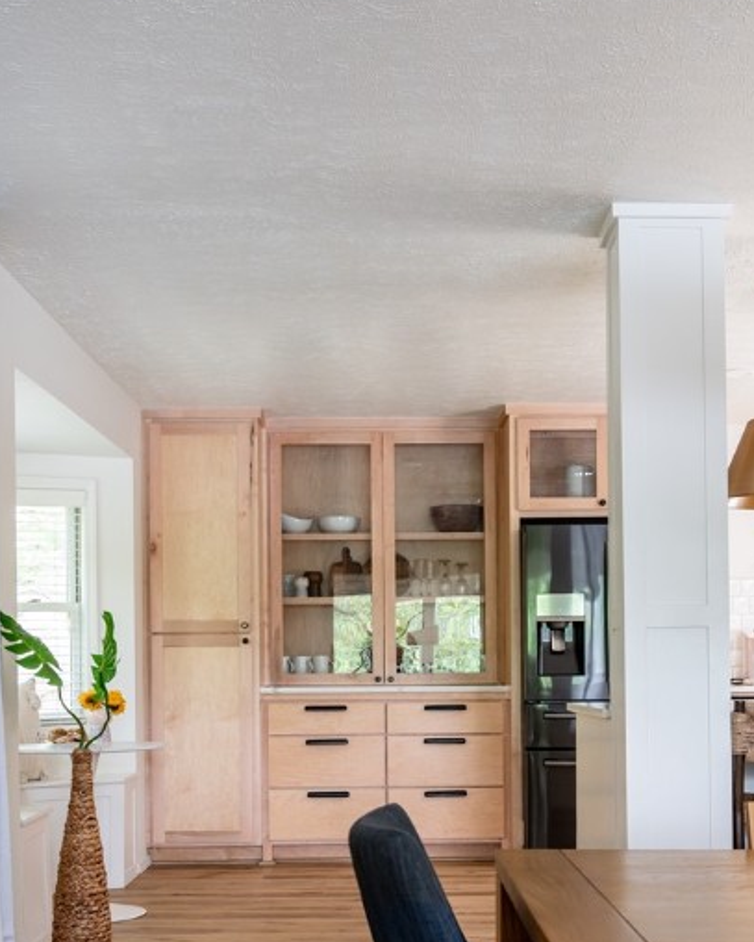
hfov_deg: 29.7
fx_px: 1421
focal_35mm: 51
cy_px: 684
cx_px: 408
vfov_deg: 36.0
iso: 800
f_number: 7.1
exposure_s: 1/30
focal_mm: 36
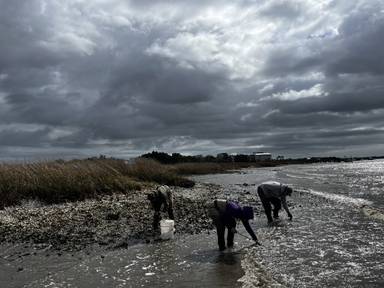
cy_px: 144
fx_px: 288
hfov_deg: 67.3
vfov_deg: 53.1
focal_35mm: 26
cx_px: 192
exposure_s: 1/9901
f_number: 1.6
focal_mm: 5.1
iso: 50
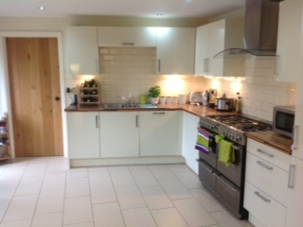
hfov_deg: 52.6
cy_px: 114
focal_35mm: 35
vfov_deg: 40.7
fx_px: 306
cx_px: 152
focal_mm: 4.28
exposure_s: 1/15
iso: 100
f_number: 2.4
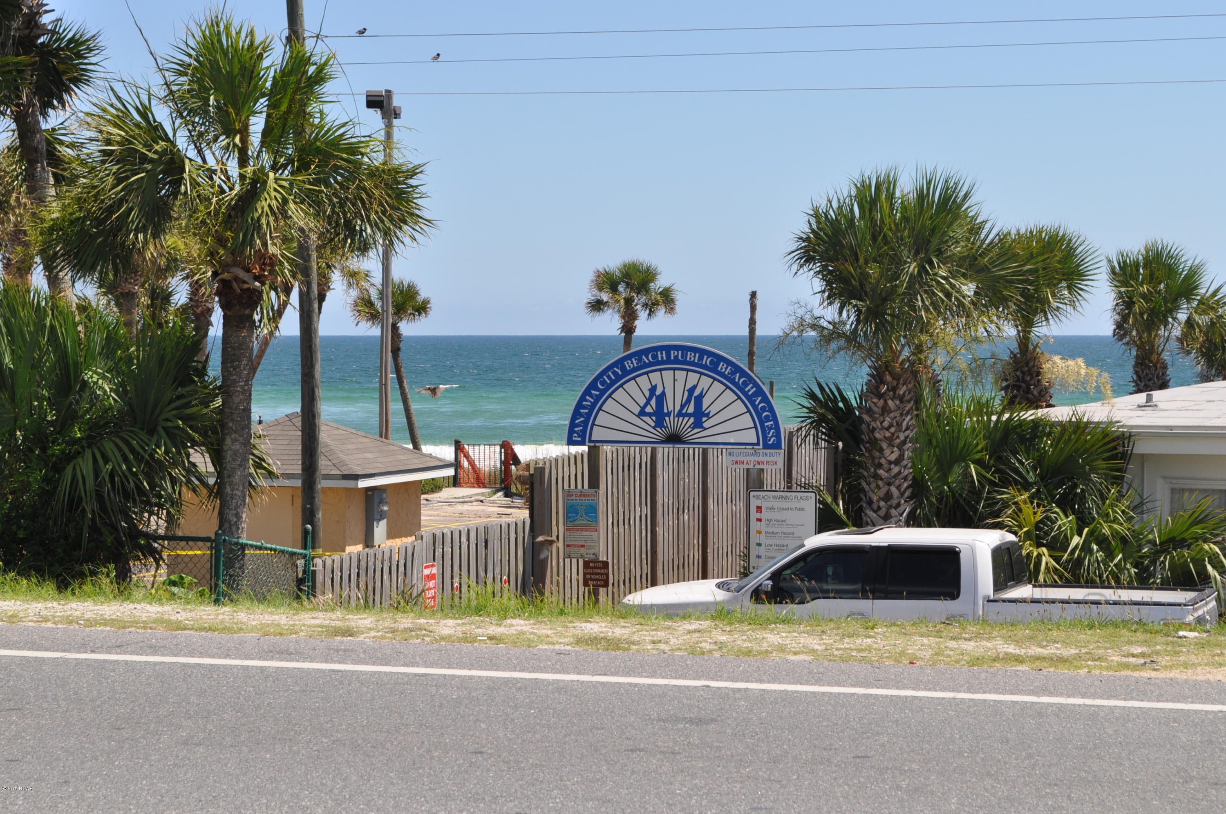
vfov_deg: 16.5
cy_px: 407
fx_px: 2806
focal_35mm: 82
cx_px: 613
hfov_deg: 24.6
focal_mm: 55
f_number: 9
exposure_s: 1/320
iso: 200
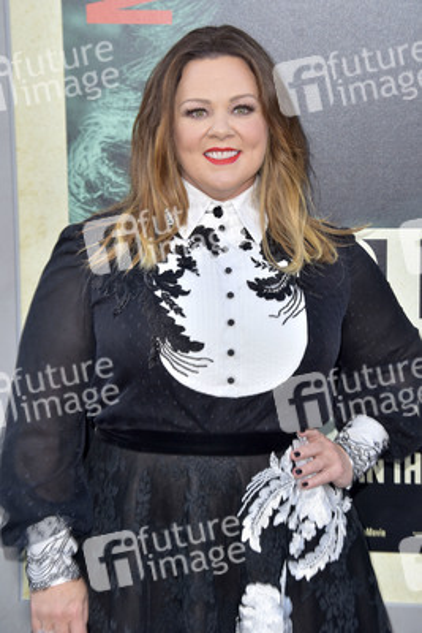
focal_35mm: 116
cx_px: 211
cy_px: 316
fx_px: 2038
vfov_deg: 17.6
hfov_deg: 11.8
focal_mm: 116
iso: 320
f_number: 7.1
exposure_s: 1/250
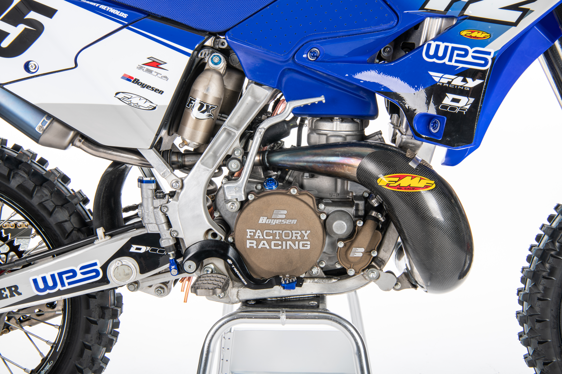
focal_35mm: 44
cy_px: 187
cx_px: 281
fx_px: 687
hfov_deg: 44.5
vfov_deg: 30.5
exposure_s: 1/160
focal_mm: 44
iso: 80
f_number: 20
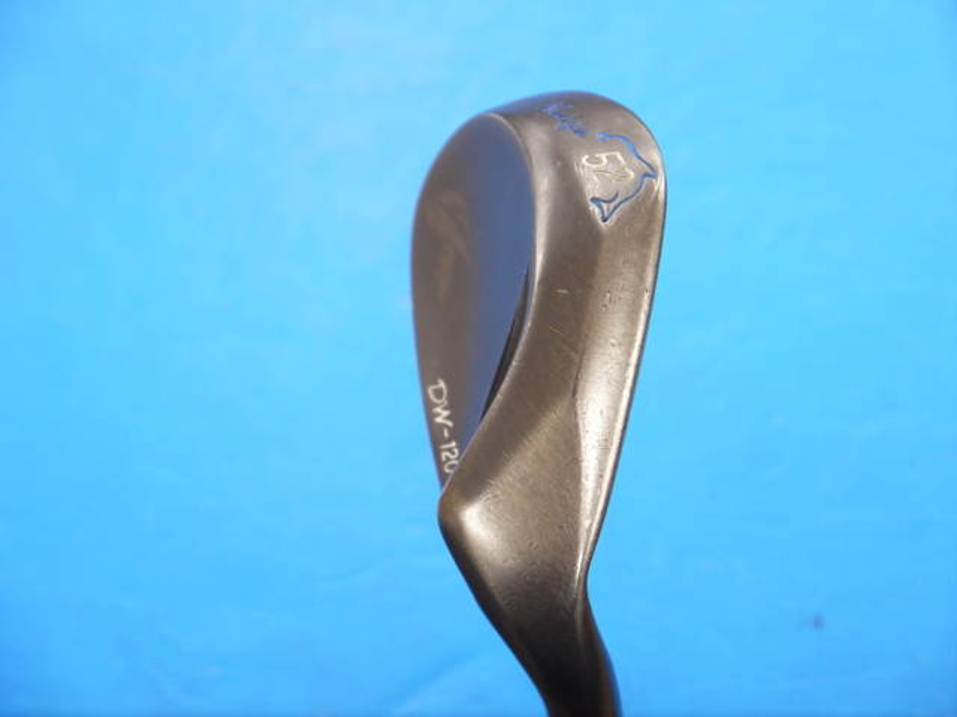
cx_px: 478
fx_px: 2322
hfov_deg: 23.3
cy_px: 358
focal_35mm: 84
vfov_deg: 17.6
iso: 800
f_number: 5.6
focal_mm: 42
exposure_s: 1/80
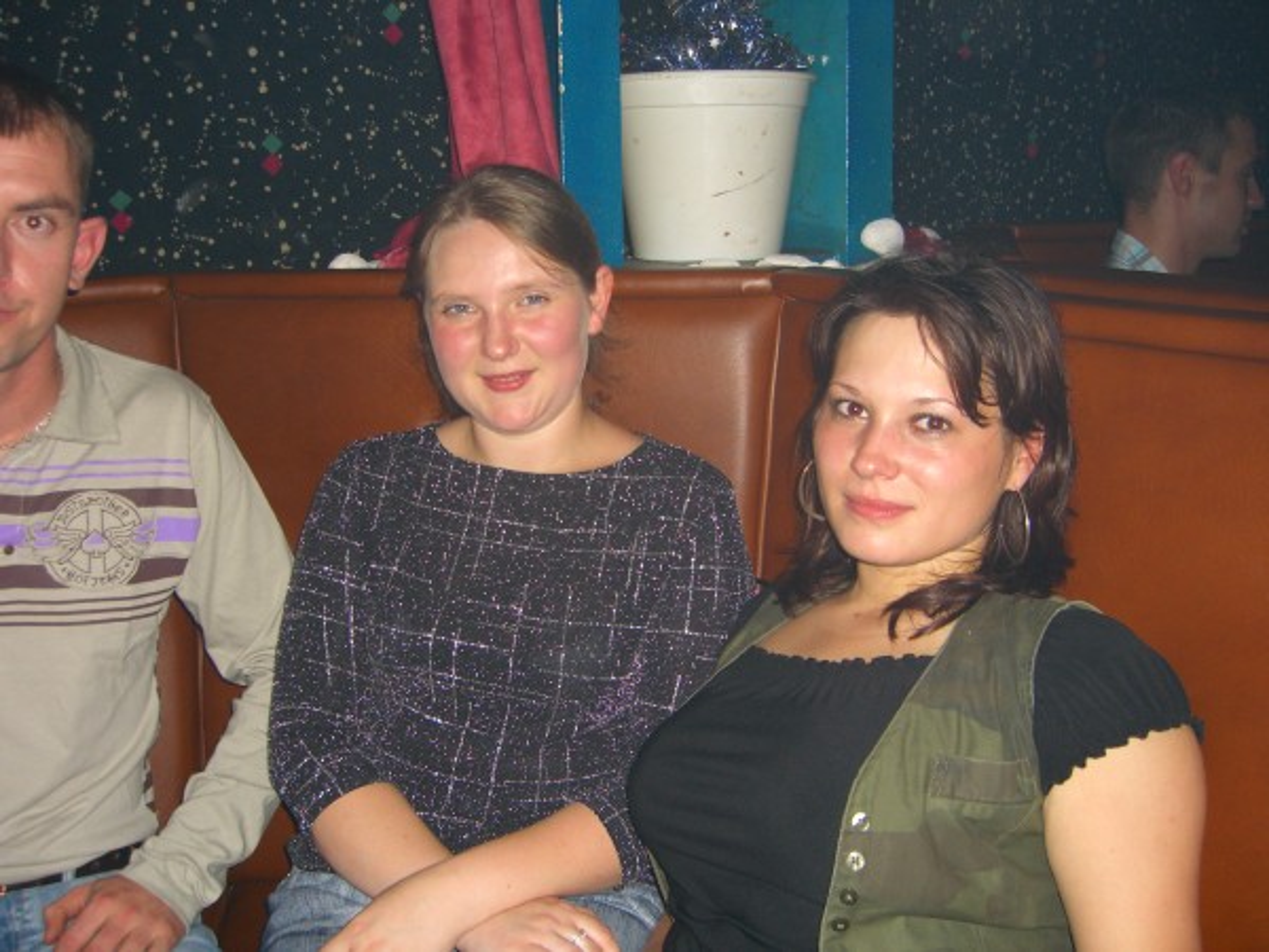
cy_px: 476
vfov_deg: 37.7
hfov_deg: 49.0
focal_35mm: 38
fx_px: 1393
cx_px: 634
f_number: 2.8
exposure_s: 1/60
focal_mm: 7.9
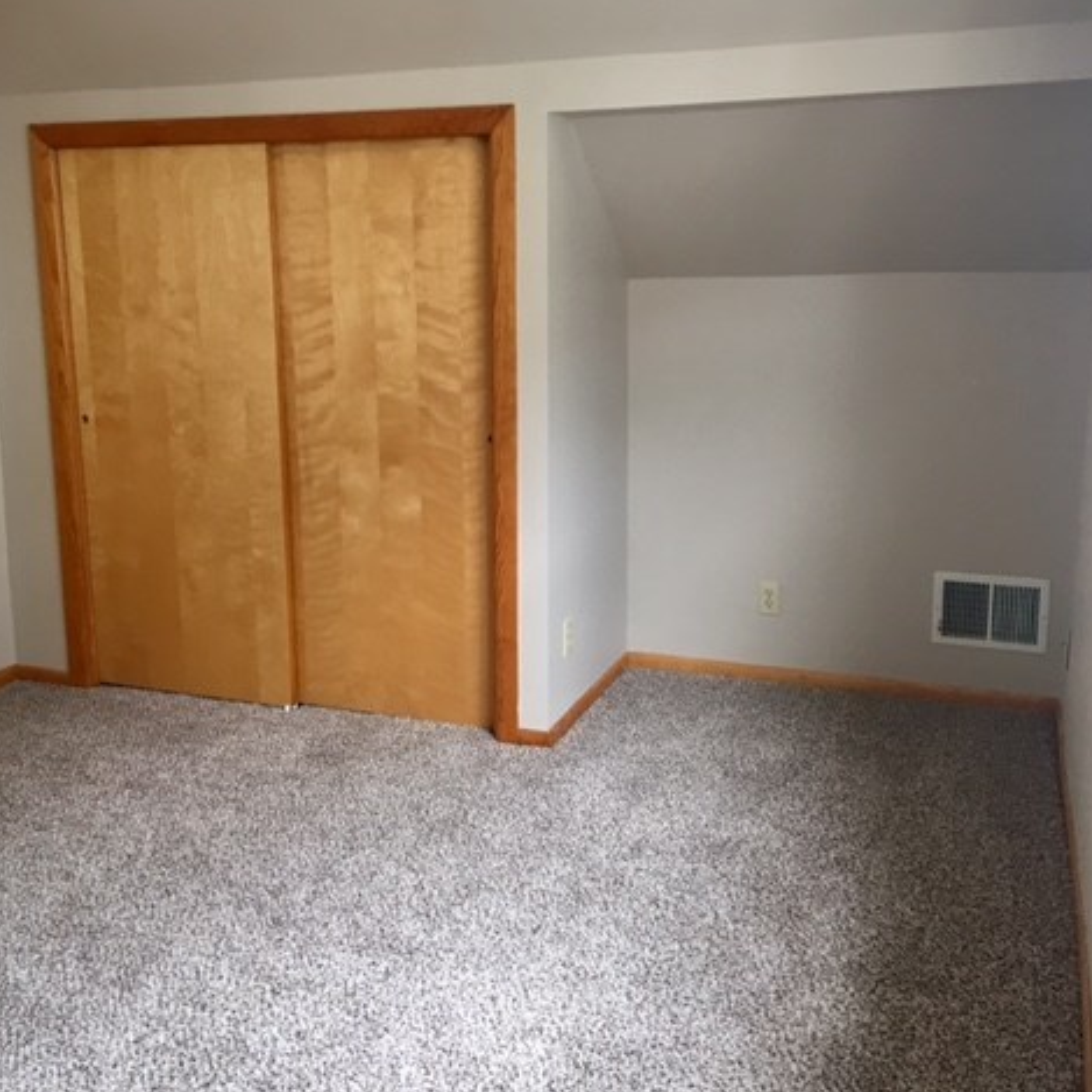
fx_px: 1249
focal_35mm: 35
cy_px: 496
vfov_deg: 47.2
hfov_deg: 47.2
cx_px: 547
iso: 50
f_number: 2.2
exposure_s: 1/30
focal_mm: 4.15
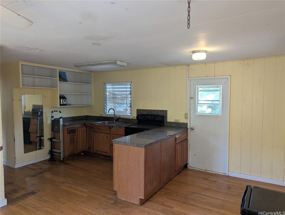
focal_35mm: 24
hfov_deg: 71.5
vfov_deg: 56.9
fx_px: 198
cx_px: 142
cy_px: 108
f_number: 1.85
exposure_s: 1/120
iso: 160
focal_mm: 6.81
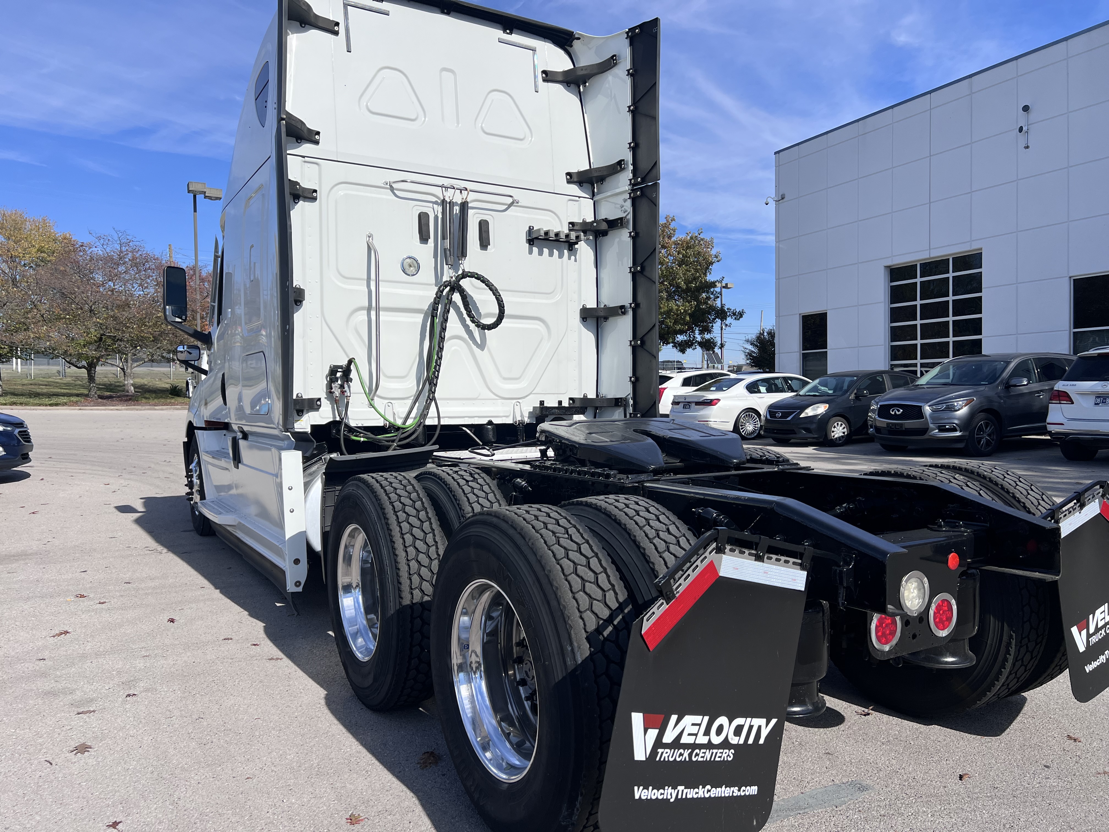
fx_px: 833
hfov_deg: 67.3
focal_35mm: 26
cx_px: 554
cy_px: 416
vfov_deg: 53.1
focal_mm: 5.7
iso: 50
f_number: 1.5
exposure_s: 1/6993
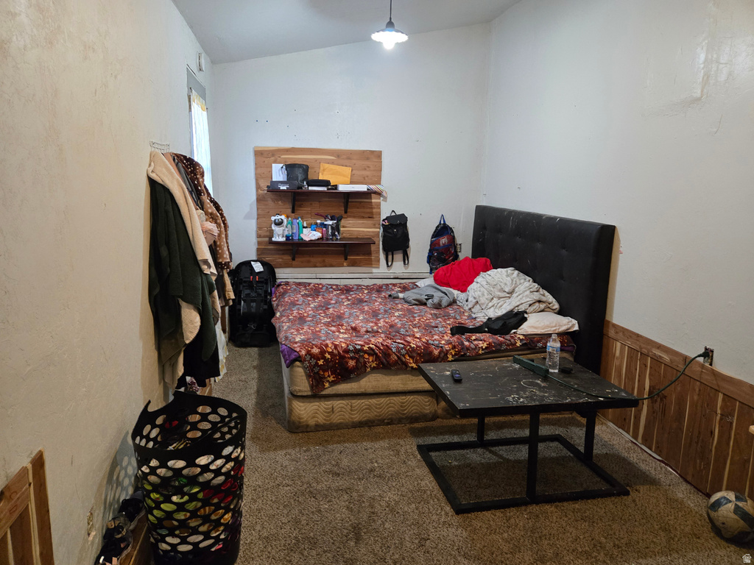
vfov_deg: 58.9
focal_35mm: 23
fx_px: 501
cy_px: 282
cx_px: 377
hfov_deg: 73.9
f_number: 1.8
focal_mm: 5.4
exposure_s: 1/120
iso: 1000
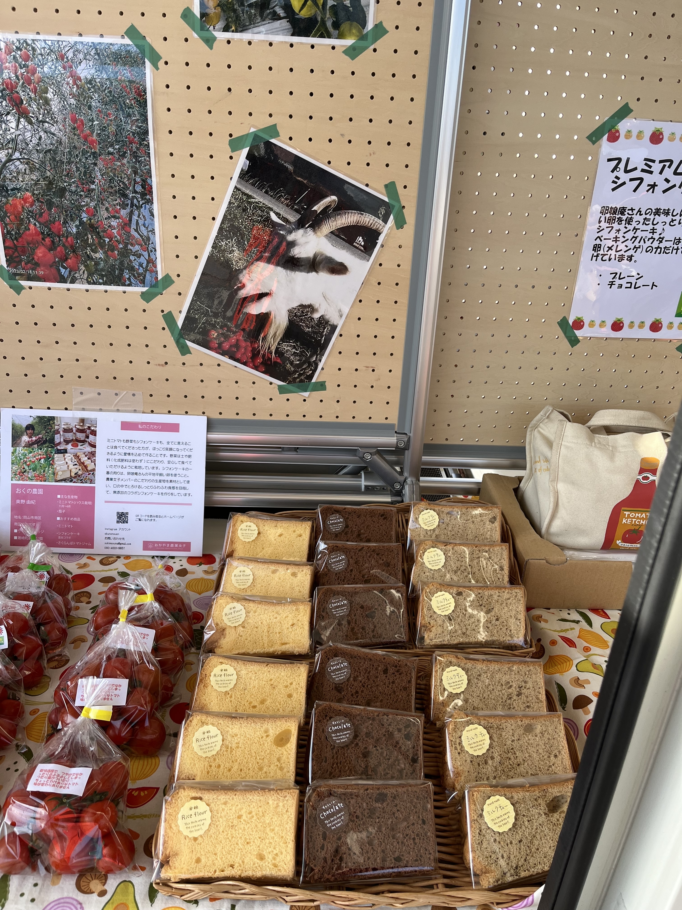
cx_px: 341
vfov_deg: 67.3
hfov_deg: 53.1
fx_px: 683
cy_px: 455
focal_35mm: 26
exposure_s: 1/787
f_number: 1.6
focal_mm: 5.1
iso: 50
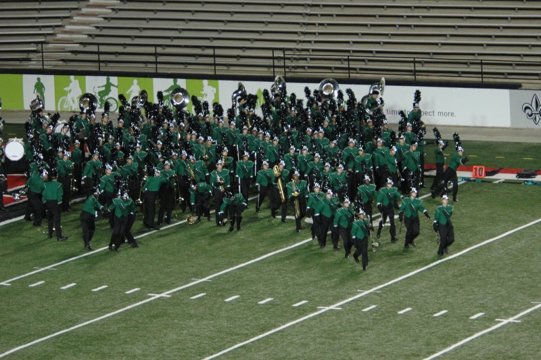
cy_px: 180
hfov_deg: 9.8
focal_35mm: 210
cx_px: 270
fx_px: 3153
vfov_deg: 6.5
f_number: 5.6
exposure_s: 1/60
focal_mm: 140
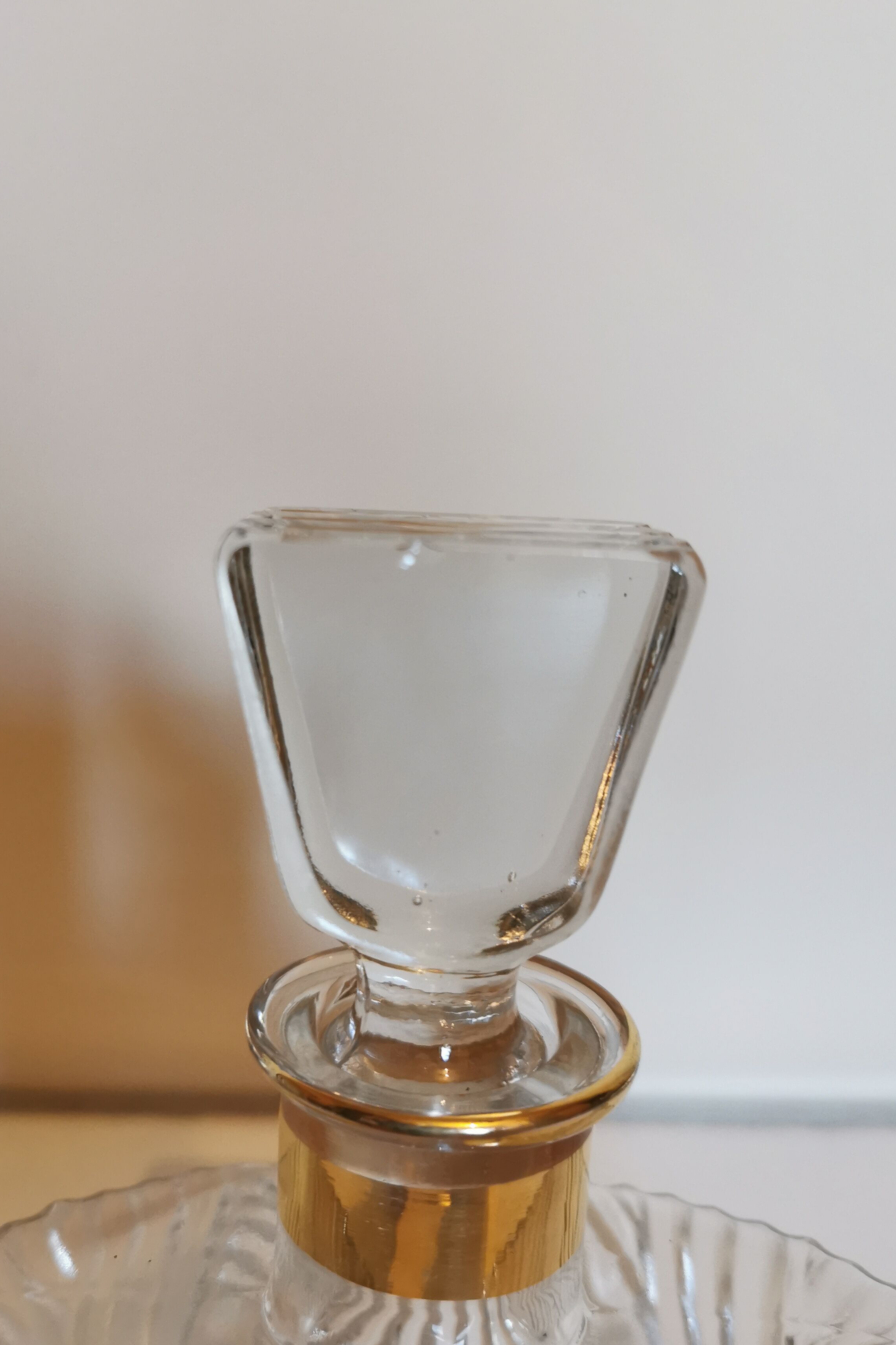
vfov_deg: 61.9
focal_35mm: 30
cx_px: 415
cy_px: 684
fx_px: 1120
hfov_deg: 43.6
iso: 250
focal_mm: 5.56
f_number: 1.6
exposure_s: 1/50
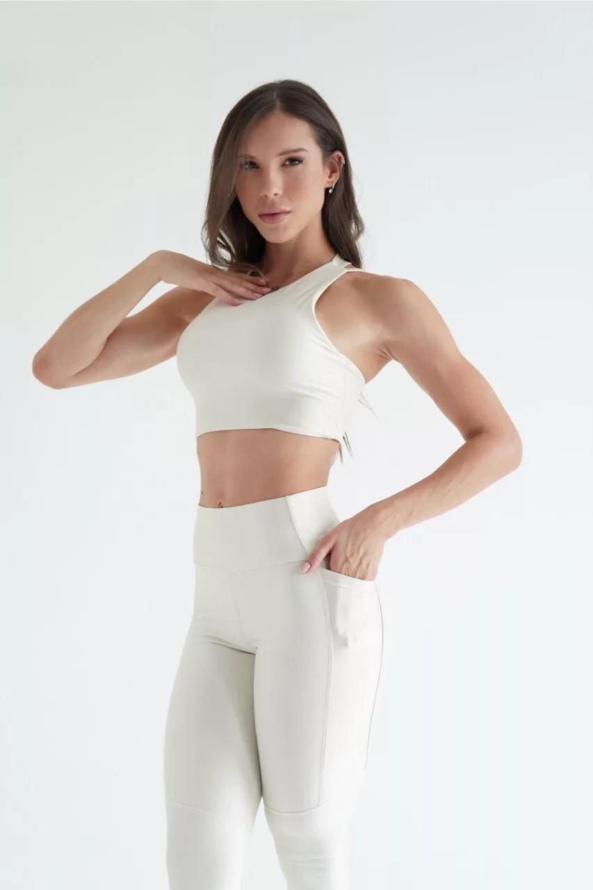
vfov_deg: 43.6
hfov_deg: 29.9
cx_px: 296
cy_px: 445
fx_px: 1112
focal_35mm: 45
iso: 160
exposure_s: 1/100
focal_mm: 30
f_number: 4.5
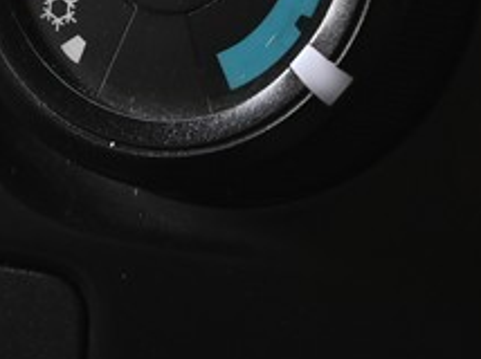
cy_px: -166
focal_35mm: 198
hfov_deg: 9.8
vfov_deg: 7.4
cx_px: -191
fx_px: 2748
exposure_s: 1/45
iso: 280
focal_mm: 40
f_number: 5.6
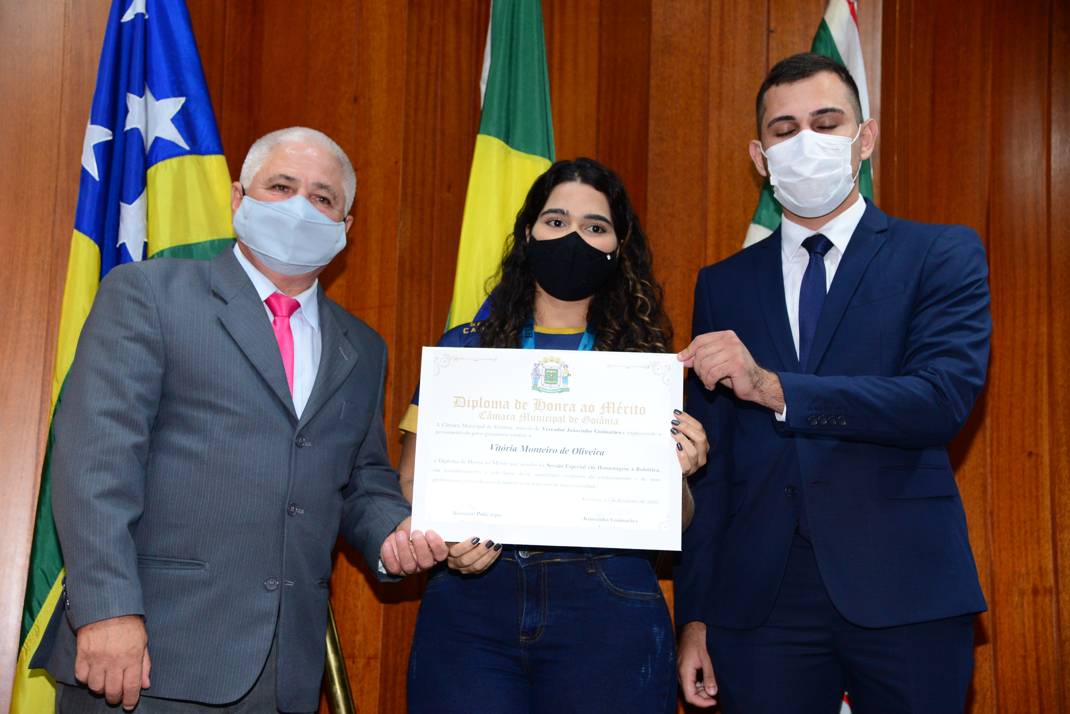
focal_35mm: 55
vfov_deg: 24.6
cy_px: 357
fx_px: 1635
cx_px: 535
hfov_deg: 36.2
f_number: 4
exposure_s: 1/125
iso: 2500
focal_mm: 55
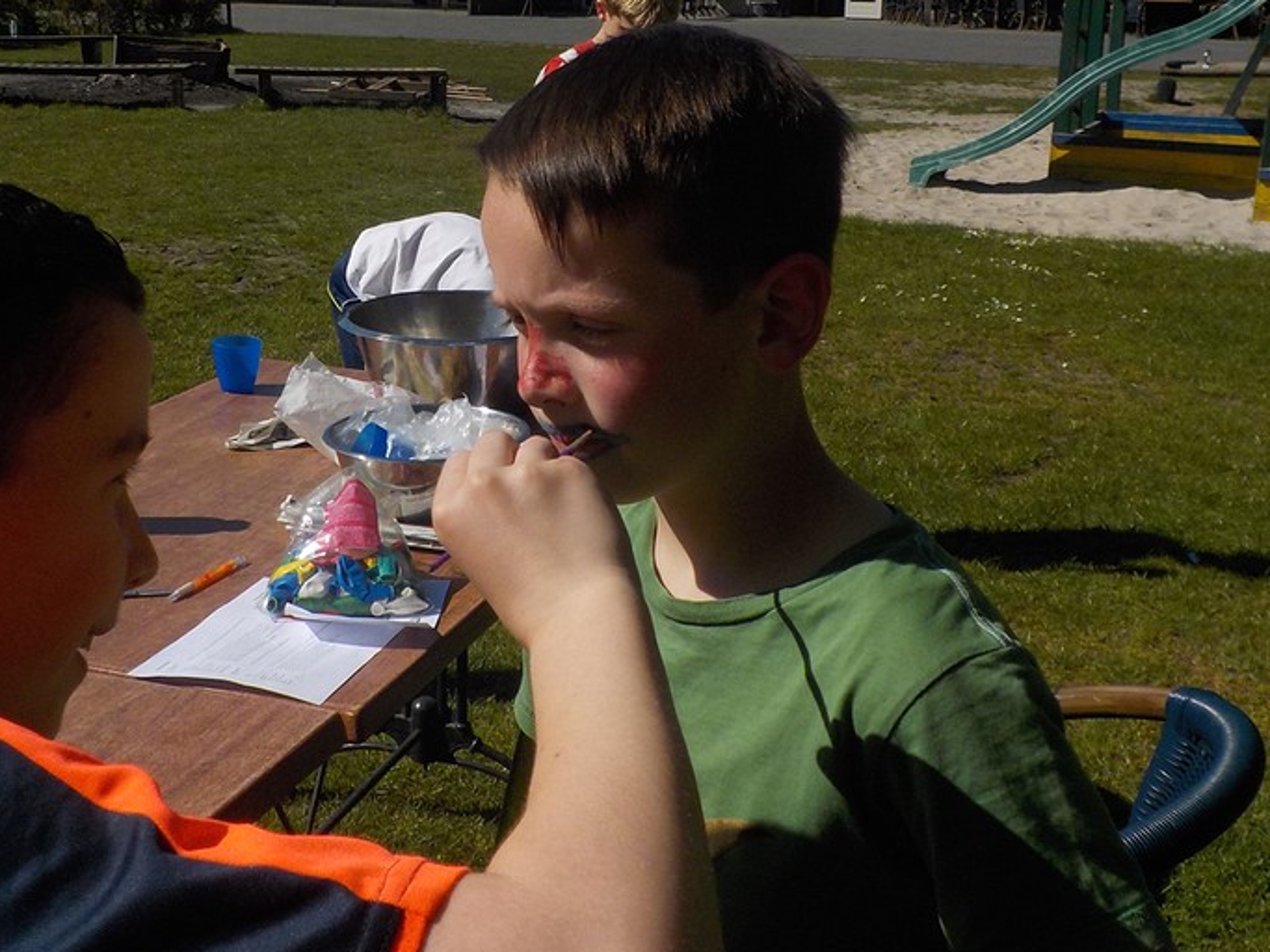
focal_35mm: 45
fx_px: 1651
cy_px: 251
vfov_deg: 31.7
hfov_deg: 41.9
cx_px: 526
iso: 125
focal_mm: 4.1
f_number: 6.6
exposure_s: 1/800
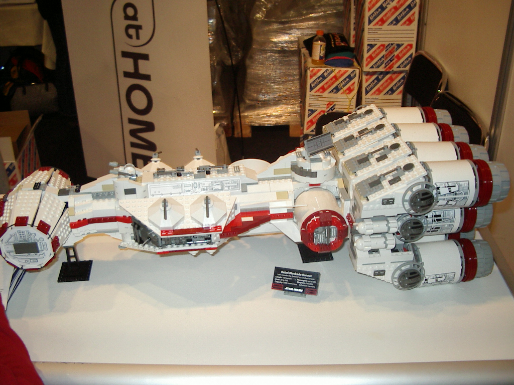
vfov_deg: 37.7
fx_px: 564
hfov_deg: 49.0
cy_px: 192
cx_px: 257
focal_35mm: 38
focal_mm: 5.8
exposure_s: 1/60
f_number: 2.6
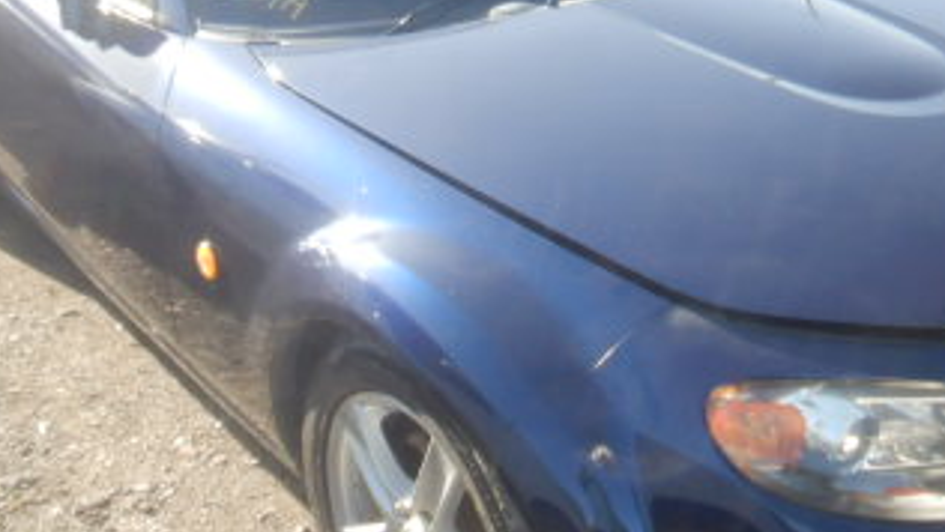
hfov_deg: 38.8
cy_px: 248
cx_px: 607
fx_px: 1329
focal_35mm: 53
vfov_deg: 22.7
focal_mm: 4.3
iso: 125
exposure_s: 1/100
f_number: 2.8
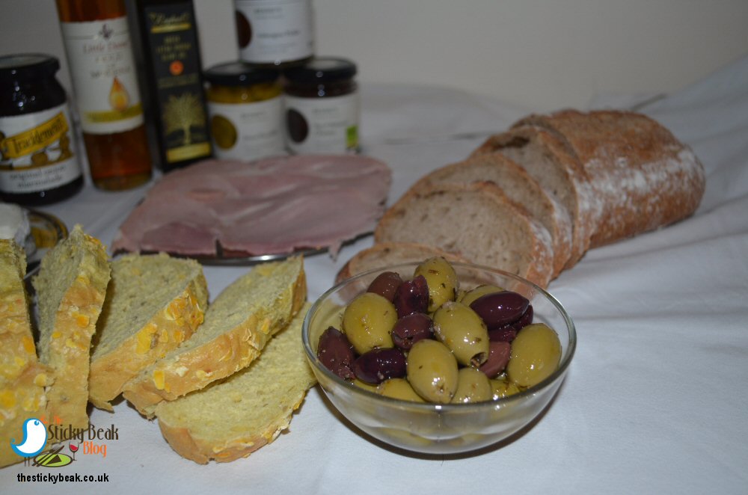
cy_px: 248
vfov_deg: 36.7
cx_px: 374
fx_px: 746
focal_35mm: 36
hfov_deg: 53.2
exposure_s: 1/60
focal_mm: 24
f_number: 4
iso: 720
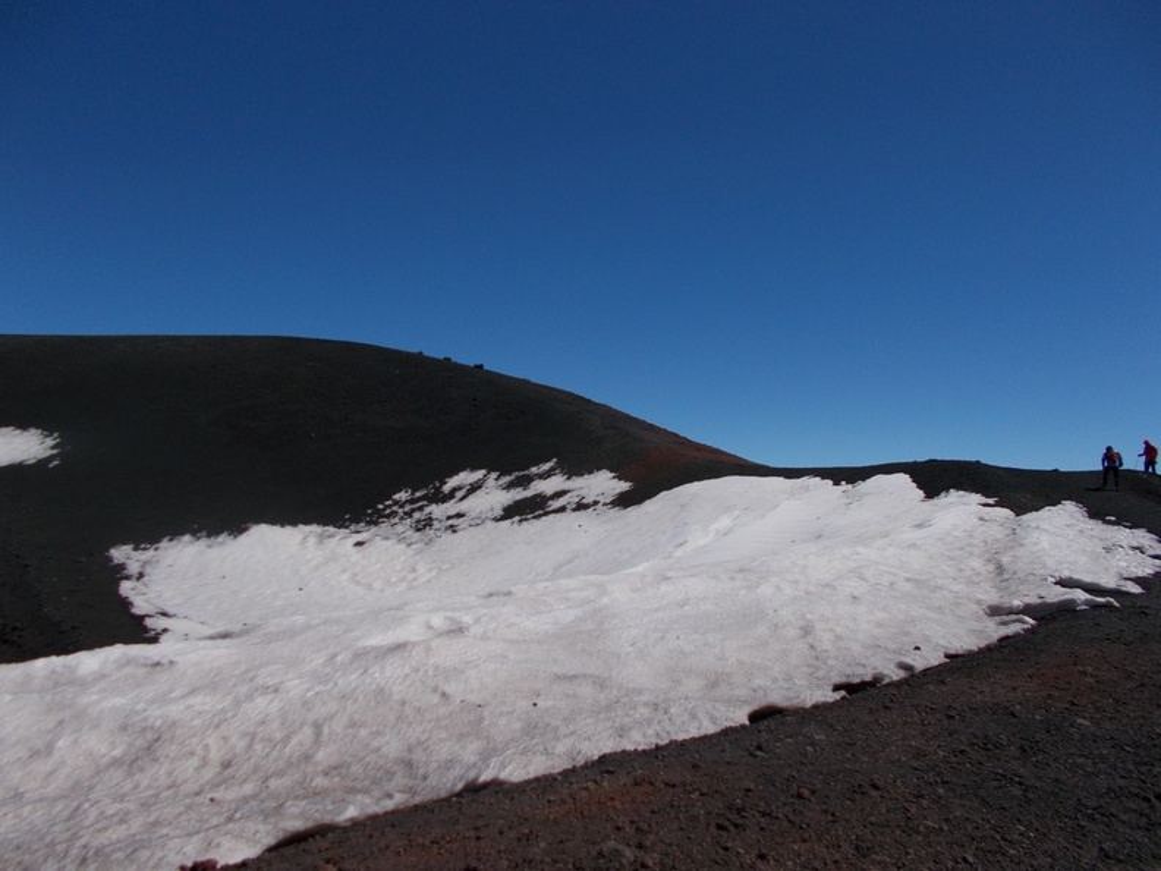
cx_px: 580
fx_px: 872
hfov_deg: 67.3
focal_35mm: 26
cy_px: 436
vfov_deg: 53.1
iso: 80
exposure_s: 1/640
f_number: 8
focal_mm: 4.6
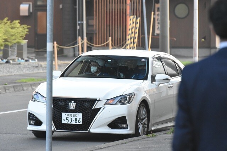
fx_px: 1891
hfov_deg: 6.9
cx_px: 114
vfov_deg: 4.6
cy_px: 76
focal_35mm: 300
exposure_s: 1/320
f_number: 5.6
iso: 5000
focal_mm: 200
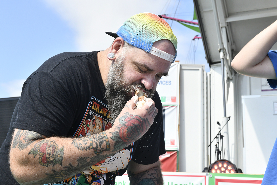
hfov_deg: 35.6
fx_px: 431
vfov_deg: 24.2
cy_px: 92
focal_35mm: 56
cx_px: 138
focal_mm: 56
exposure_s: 1/640
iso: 800
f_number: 13
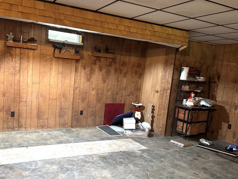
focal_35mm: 31
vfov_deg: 45.3
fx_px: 213
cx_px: 89
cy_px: 102
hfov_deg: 57.6
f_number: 1.78
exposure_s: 1/40
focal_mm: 6.76
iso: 1000
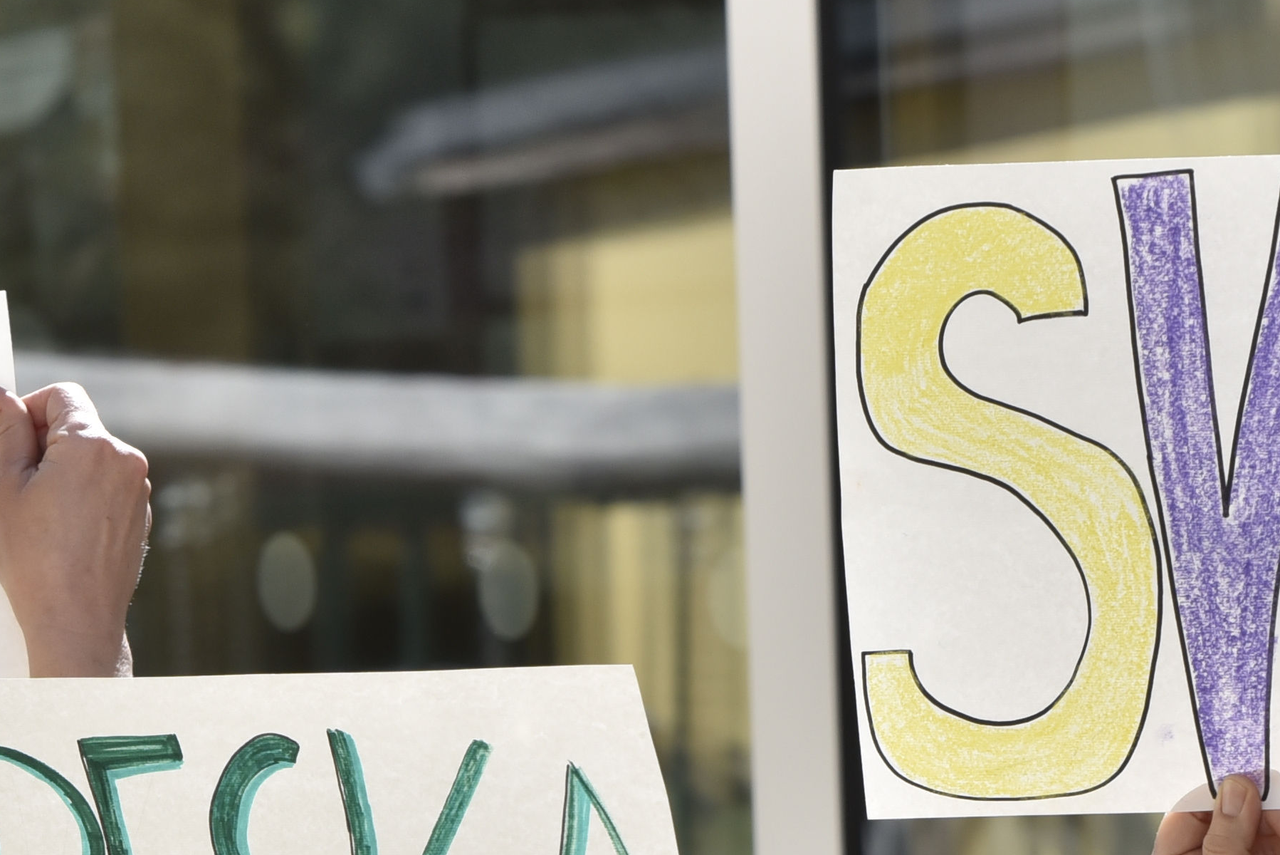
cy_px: 1216
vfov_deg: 2.7
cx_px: 366
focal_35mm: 502
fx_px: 17854
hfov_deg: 4.1
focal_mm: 150
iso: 250
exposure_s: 1/500
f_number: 8
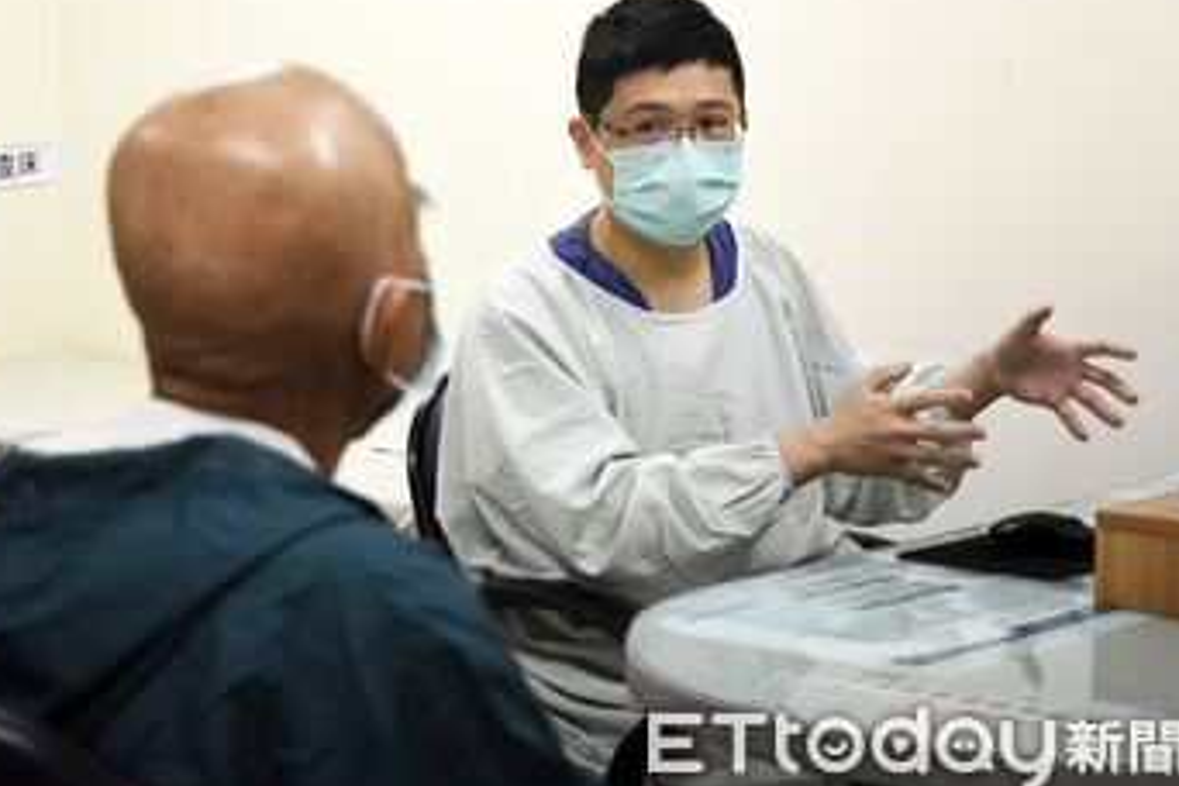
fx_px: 2489
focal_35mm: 76
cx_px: 586
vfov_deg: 17.9
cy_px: 353
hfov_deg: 26.7
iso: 3200
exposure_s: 1/320
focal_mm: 65
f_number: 5
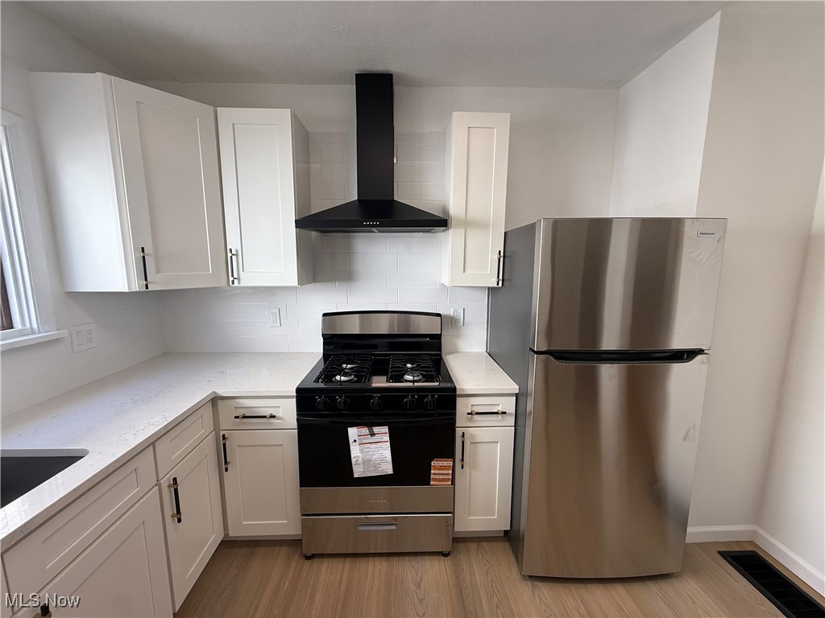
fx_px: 334
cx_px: 412
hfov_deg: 102.1
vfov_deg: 85.7
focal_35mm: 14
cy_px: 309
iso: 50
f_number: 2.2
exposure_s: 1/120
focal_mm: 2.22
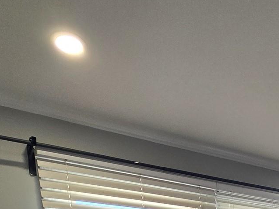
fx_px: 338
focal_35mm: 42
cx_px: 329
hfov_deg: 35.8
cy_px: 319
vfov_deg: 25.3
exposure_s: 1/120
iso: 64
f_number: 2.2
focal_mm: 2.2
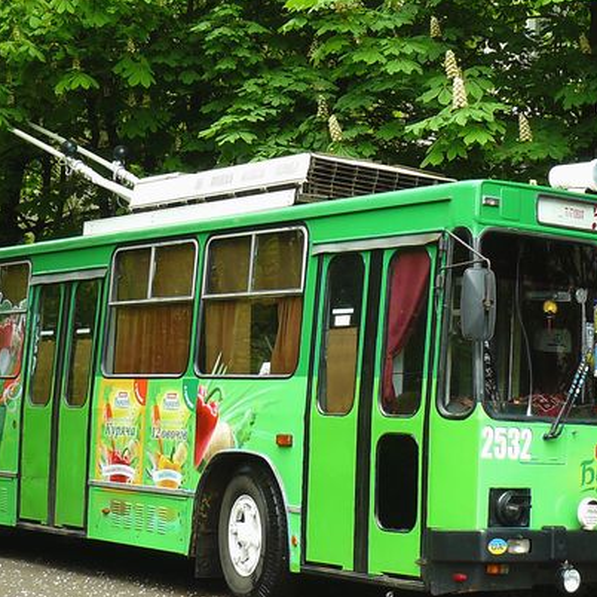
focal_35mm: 81
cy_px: 227
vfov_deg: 21.3
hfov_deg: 21.4
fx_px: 1580
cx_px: 353
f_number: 4
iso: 100
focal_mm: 6
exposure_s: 1/40
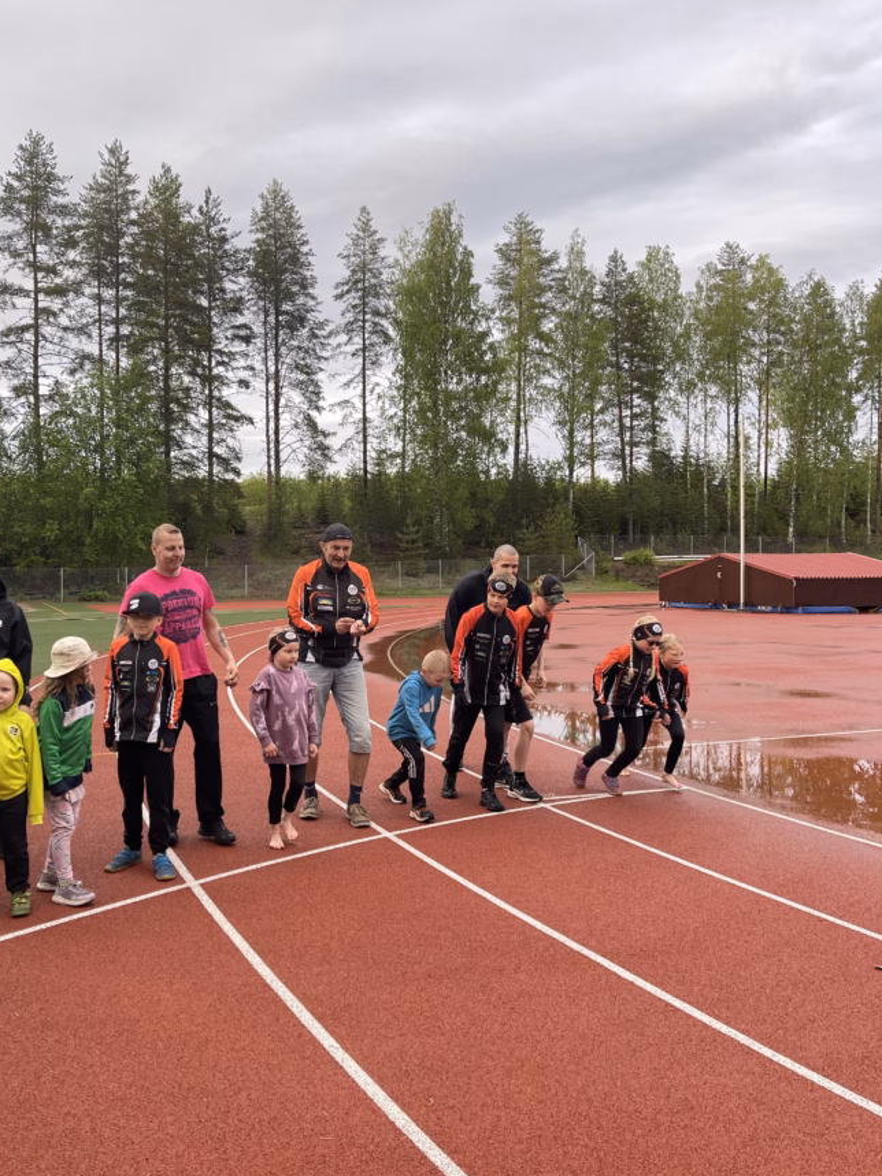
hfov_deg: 45.2
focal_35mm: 31
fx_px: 1053
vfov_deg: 58.4
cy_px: 578
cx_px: 360
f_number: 1.6
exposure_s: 1/135
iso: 32
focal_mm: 5.1
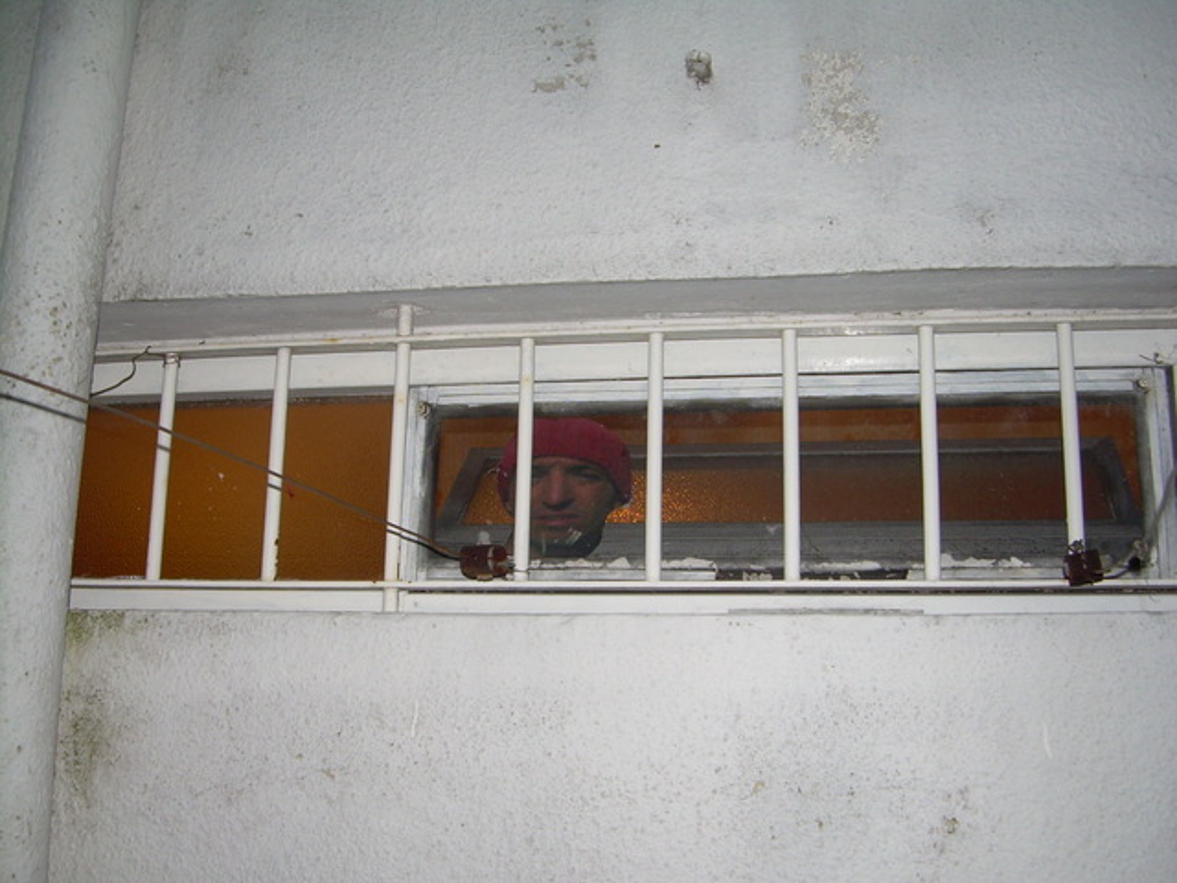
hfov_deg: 49.0
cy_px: 442
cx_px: 588
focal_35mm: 38
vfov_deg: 37.7
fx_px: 1292
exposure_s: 1/60
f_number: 2.8
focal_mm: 6.3
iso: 50
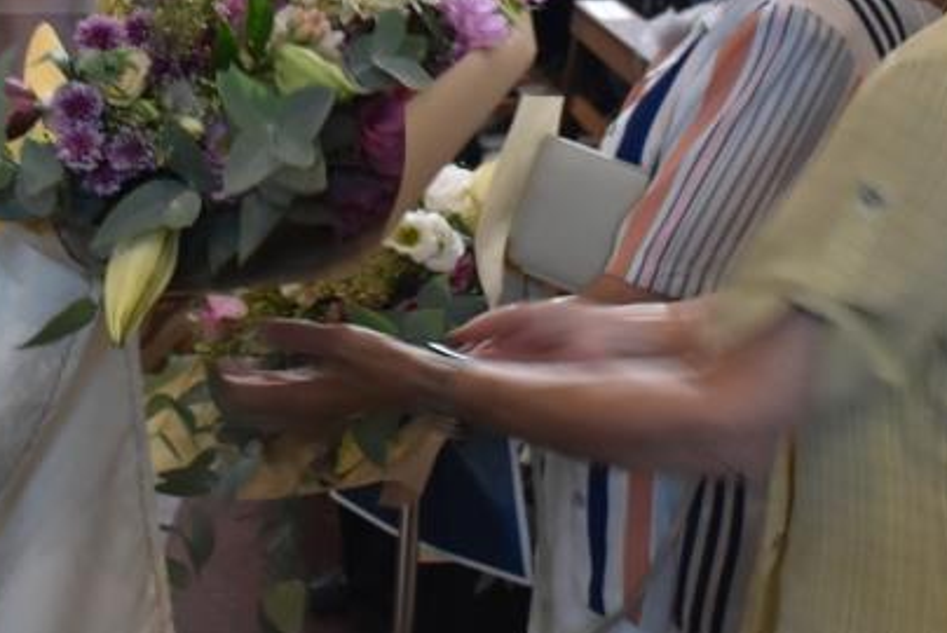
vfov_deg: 17.4
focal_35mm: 76
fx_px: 2001
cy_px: -50
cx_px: 380
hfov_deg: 26.6
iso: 1250
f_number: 3.5
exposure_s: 1/25
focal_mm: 20
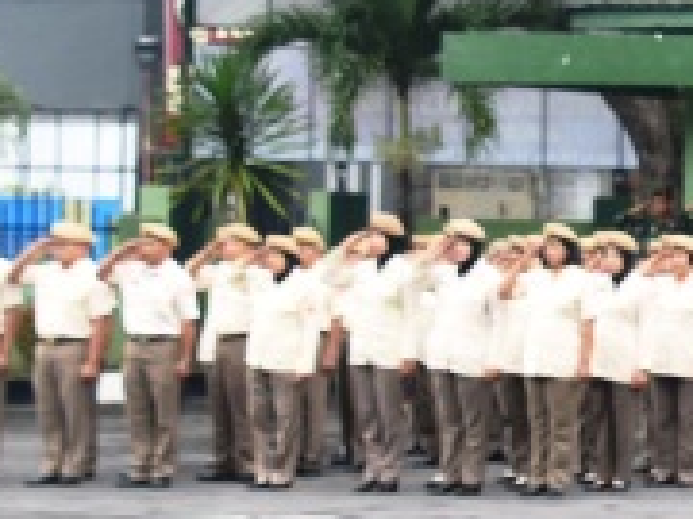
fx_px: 4264
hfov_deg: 9.0
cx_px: 1178
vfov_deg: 7.0
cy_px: 248
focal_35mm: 213
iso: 250
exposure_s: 1/100
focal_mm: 26
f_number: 5
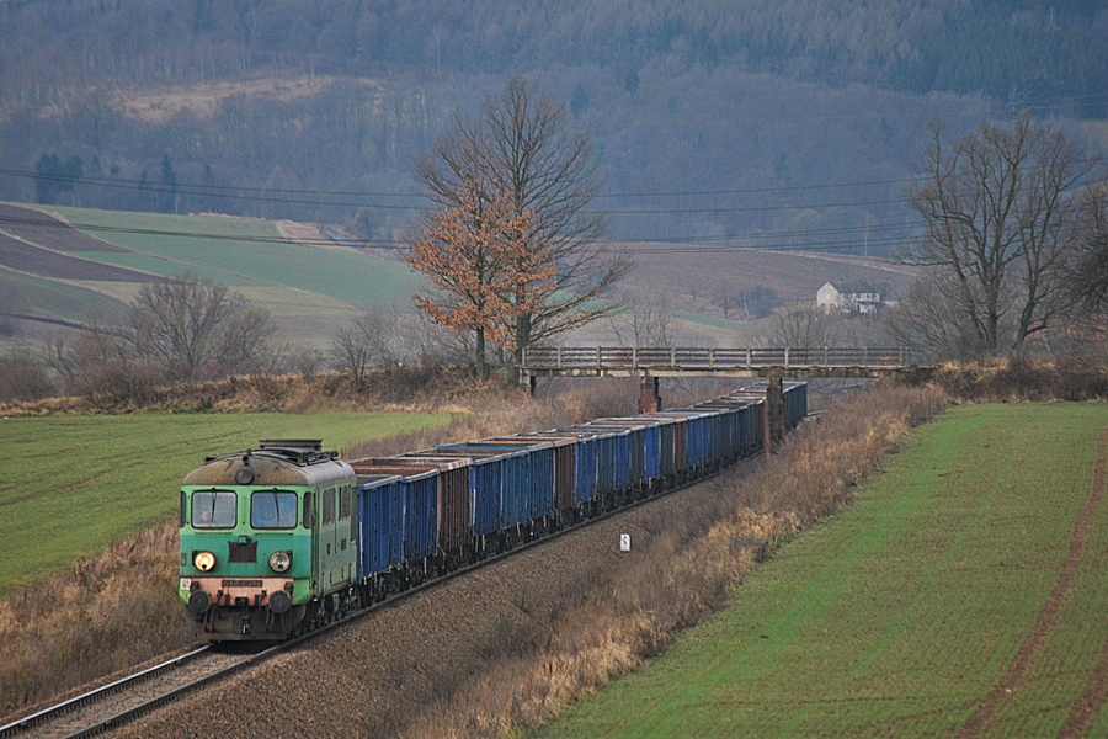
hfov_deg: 6.9
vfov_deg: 4.6
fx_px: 9233
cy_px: 370
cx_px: 554
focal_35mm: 300
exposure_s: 1/250
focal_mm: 200
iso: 200
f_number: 5.6
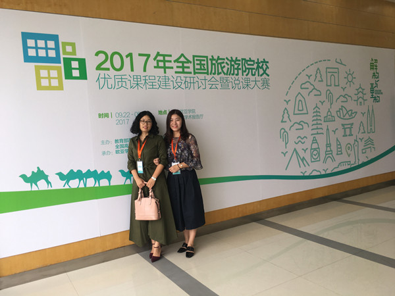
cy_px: 148
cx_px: 198
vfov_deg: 48.2
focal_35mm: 29
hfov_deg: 61.7
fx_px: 331
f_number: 2.2
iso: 25
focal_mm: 4.15
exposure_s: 1/50
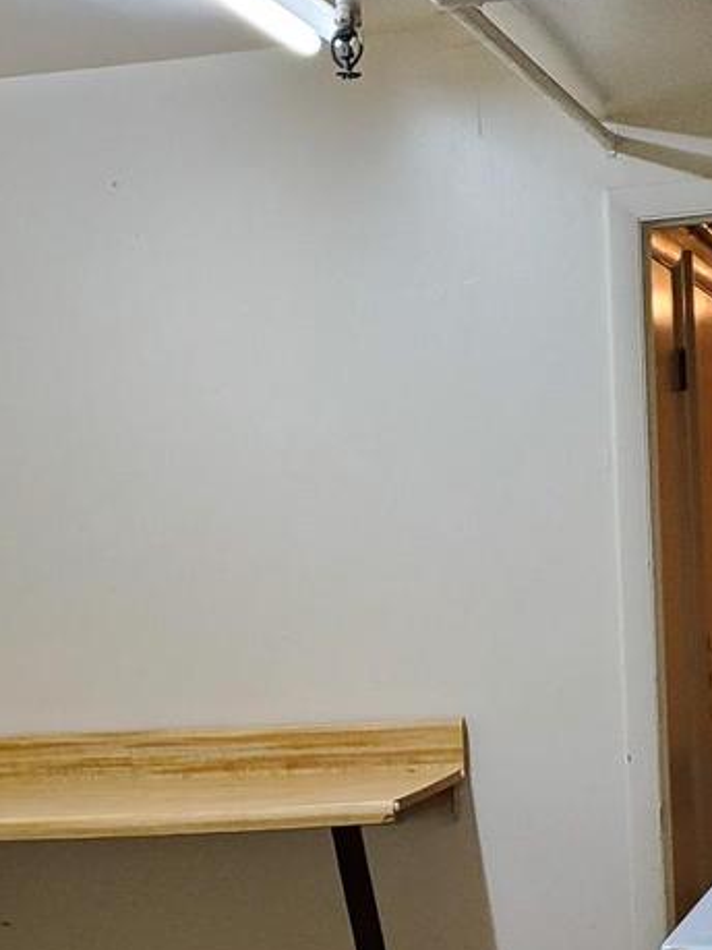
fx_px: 2387
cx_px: 315
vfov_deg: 21.9
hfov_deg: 17.0
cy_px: 880
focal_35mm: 87
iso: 250
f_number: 1.5
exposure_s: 1/120
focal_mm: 4.3
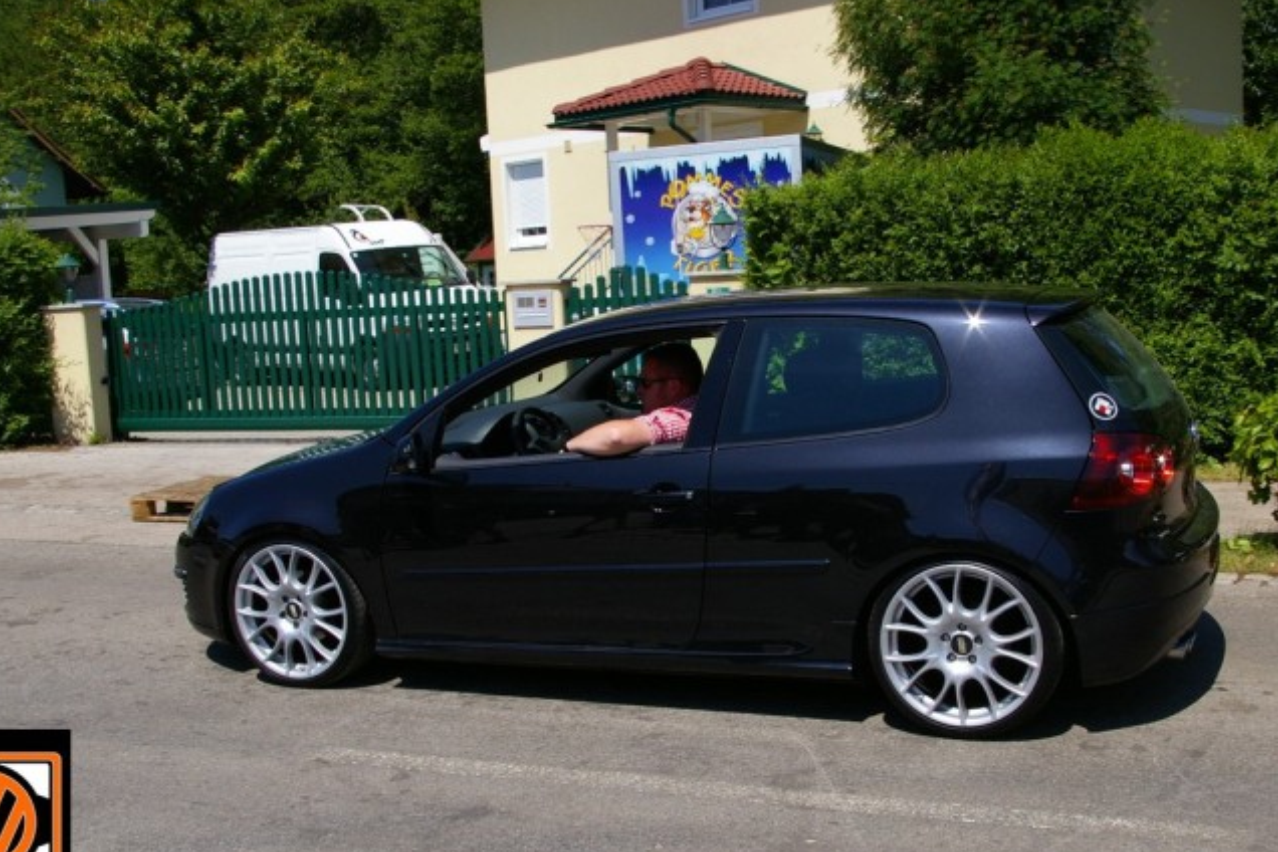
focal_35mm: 40
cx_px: 701
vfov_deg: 33.7
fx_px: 1407
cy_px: 451
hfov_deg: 48.8
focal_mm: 21
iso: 200
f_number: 11
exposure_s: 1/180
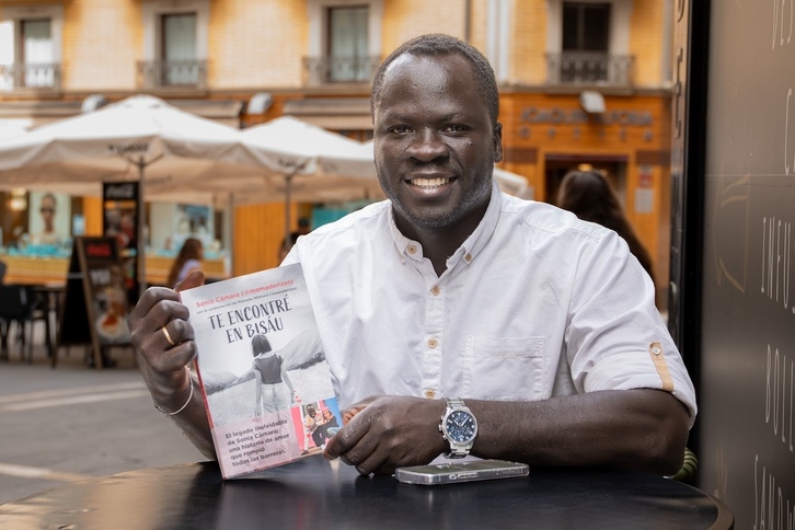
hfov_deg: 29.2
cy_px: 265
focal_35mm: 69
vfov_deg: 19.7
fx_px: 1524
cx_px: 398
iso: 2000
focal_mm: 46
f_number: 4
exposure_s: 1/800
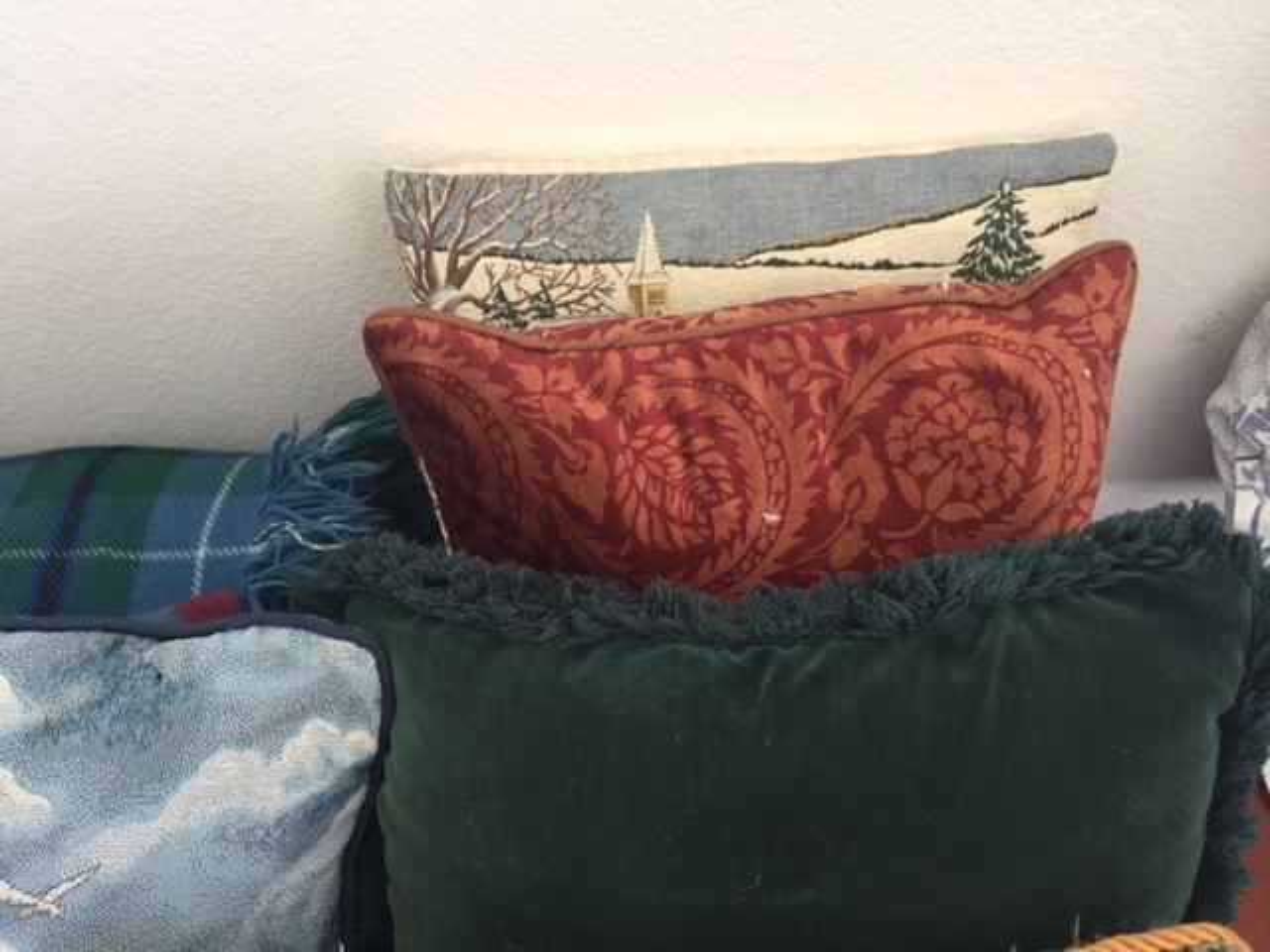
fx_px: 1064
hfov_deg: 61.7
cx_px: 635
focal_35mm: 29
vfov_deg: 48.2
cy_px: 476
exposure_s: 1/30
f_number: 2.2
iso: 125
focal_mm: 4.15
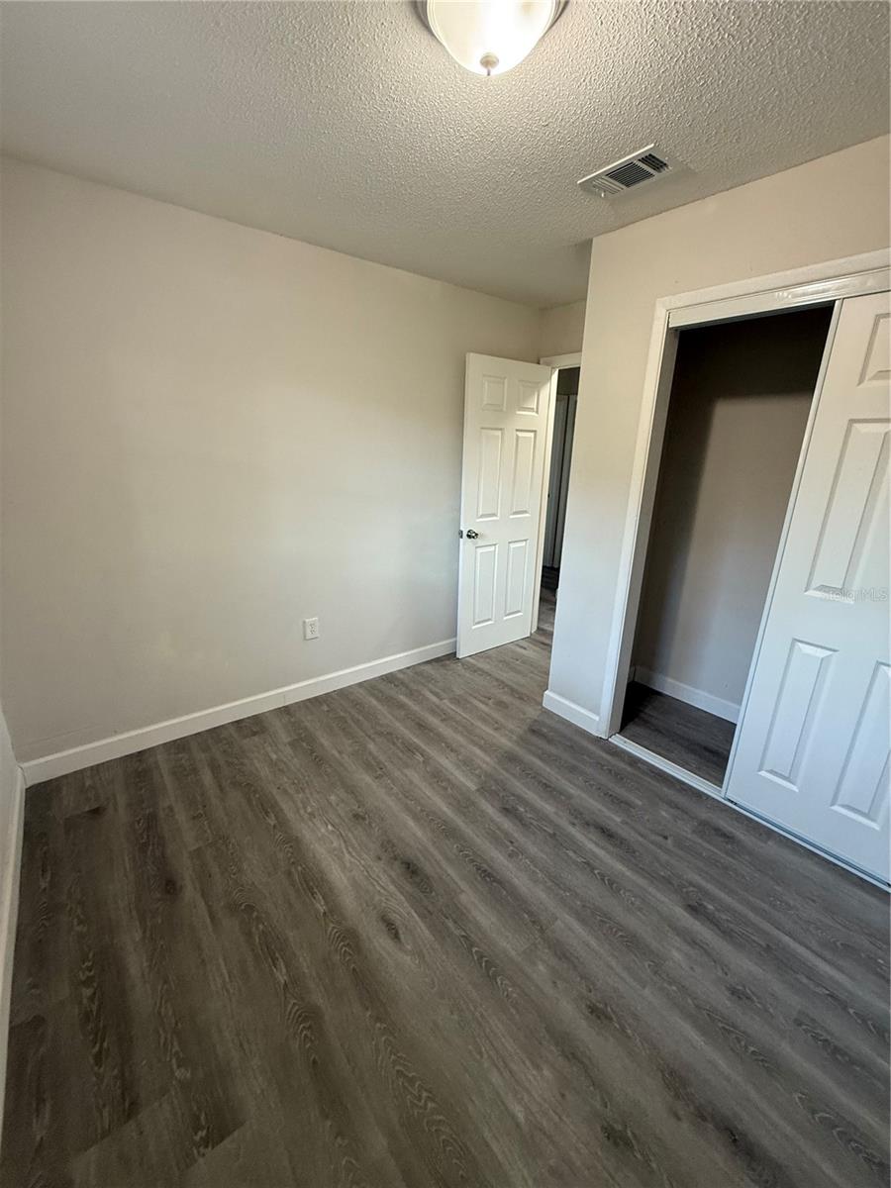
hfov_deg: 85.7
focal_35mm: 14
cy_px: 594
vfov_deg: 102.1
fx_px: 480
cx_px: 446
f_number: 2.2
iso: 320
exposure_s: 1/60
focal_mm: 2.22
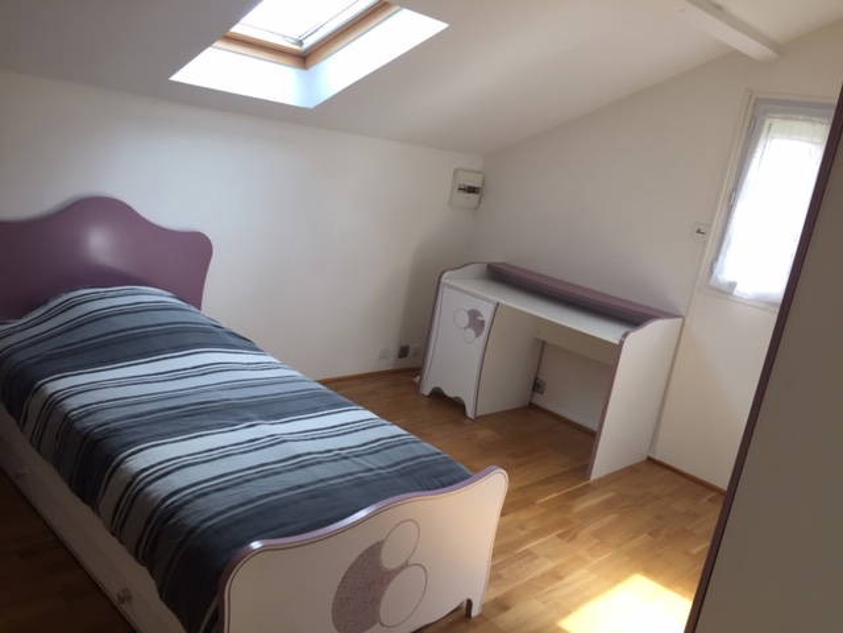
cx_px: 422
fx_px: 706
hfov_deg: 61.7
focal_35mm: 29
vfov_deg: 48.2
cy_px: 316
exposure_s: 1/50
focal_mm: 4.15
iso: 32
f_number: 2.2
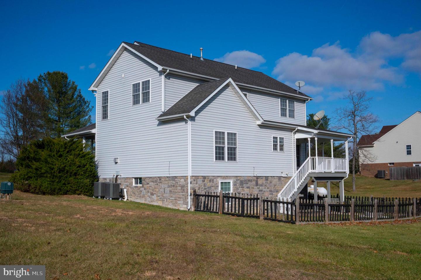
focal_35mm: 38
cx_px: 210
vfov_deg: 35.0
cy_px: 140
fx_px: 444
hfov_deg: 50.7
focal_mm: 38
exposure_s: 1/1250
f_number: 18
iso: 1000
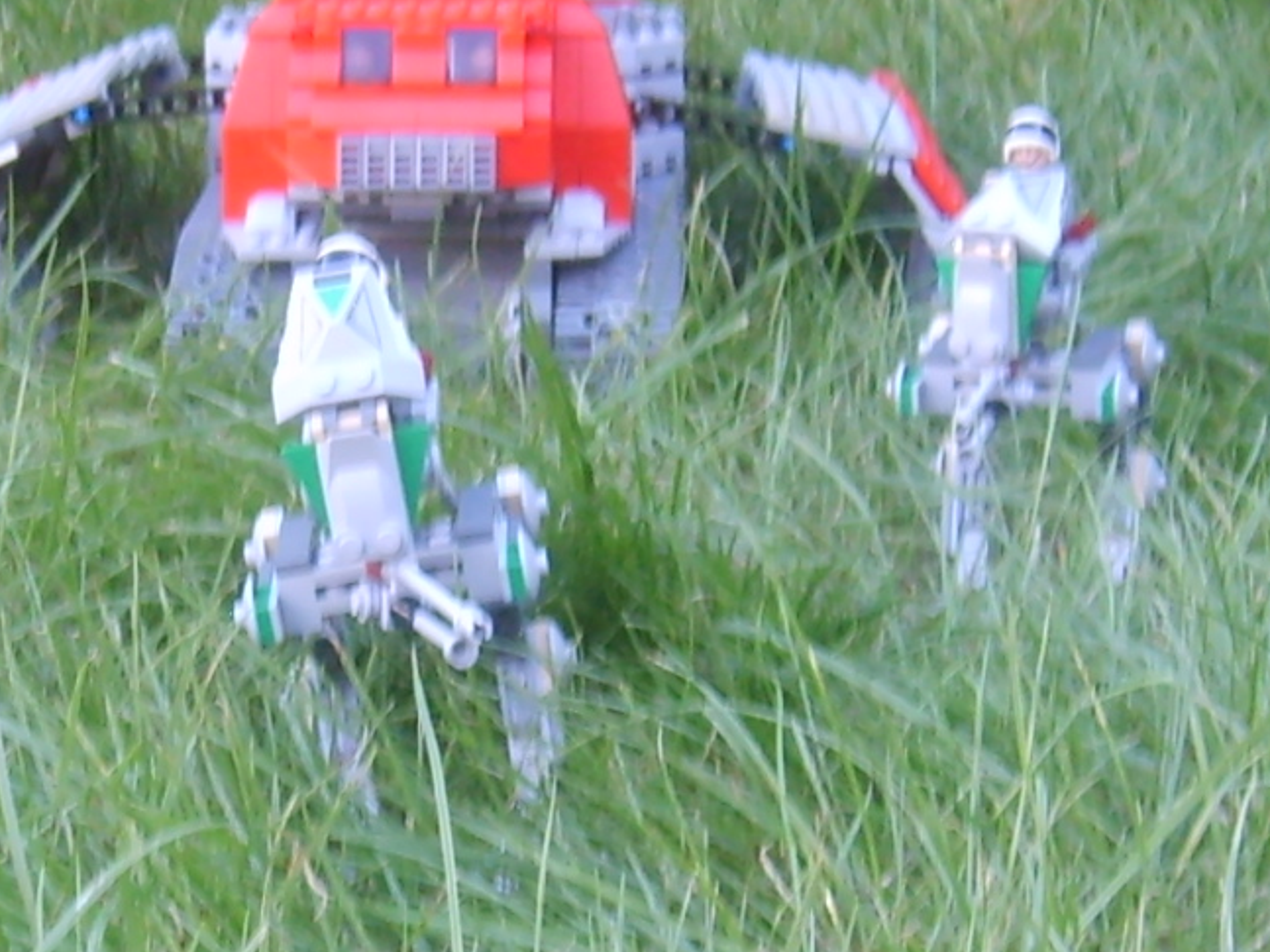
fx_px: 4512
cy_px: 601
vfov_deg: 12.0
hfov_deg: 16.0
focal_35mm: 123
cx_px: 483
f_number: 2.8
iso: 73
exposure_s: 1/30
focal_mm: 5.8
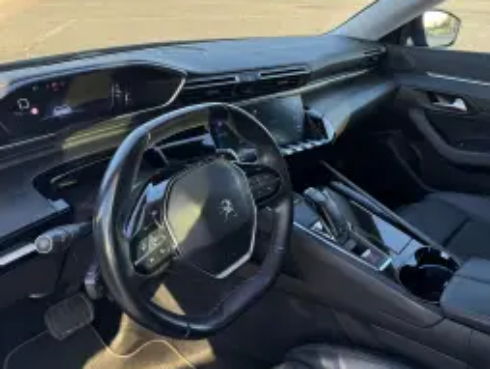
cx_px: 316
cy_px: 128
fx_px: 482
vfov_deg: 41.4
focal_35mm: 34
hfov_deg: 53.1
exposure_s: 1/212
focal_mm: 6.76
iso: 64
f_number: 1.78
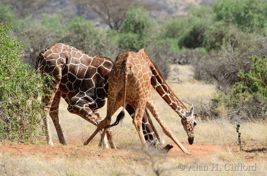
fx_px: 4439
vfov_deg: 2.3
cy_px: 88
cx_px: 134
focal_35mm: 600
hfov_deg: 3.4
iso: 200
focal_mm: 400
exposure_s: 1/500
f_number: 7.1
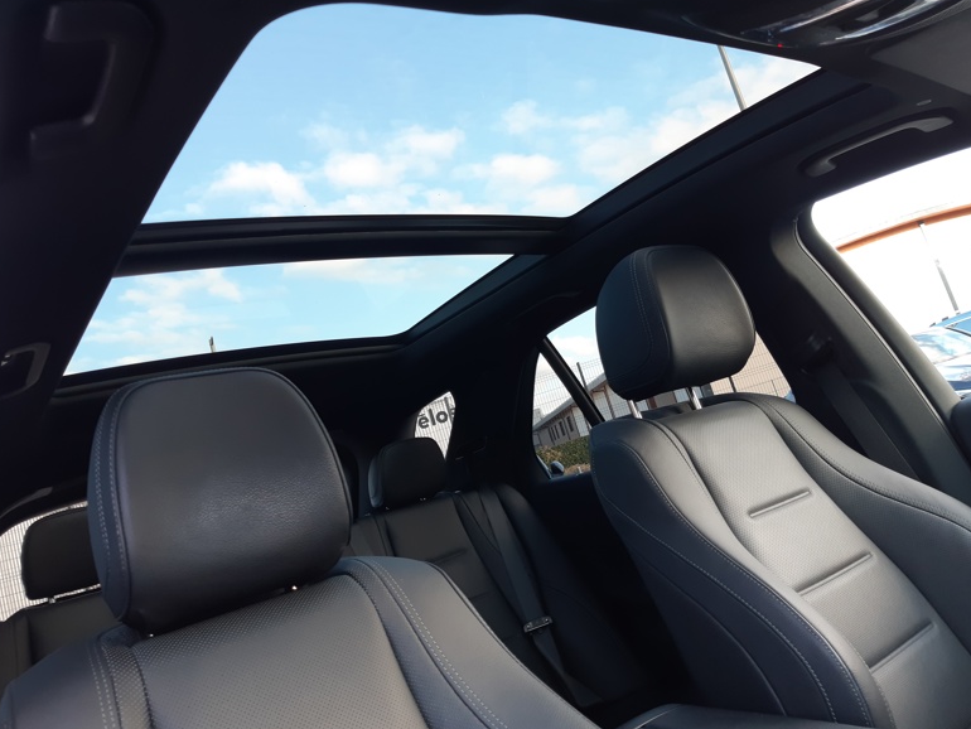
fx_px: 758
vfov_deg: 51.4
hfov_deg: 65.3
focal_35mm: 27
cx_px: 486
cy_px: 359
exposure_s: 1/50
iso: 50
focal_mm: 3.92
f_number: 1.7
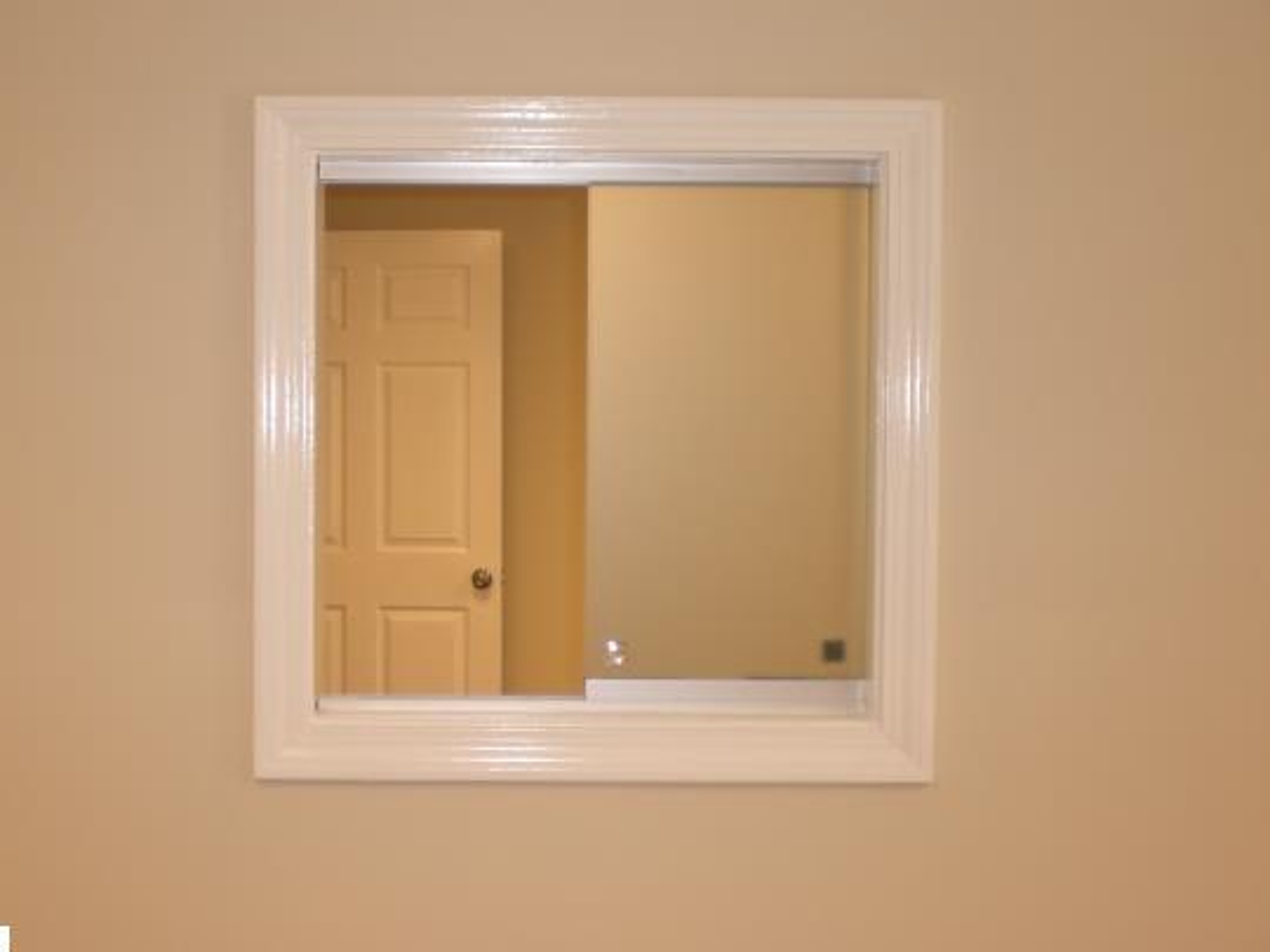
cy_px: 433
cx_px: 546
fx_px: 1651
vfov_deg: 32.2
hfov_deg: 42.0
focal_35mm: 45
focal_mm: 6.3
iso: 100
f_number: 3.1
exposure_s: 1/80
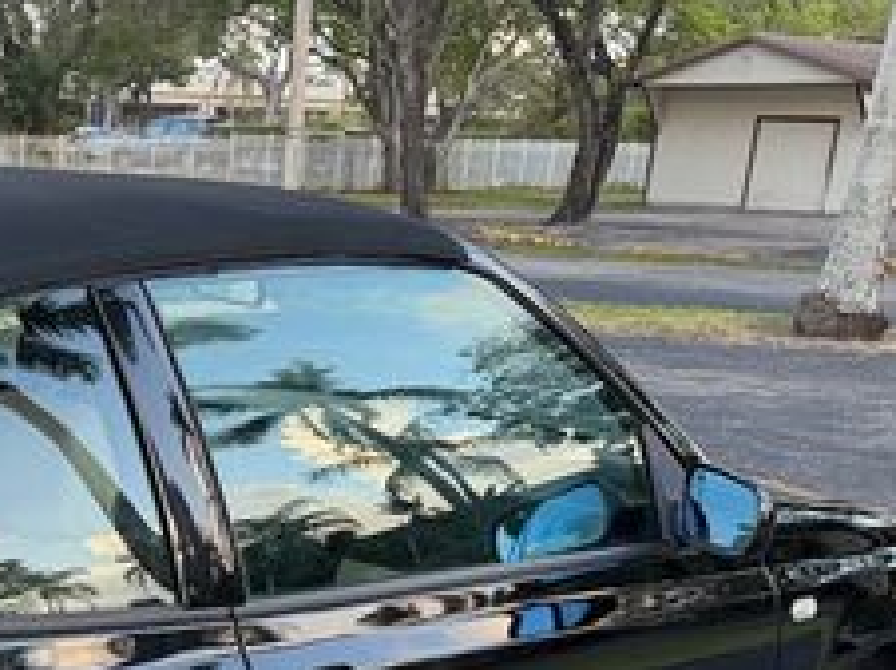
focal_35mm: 68
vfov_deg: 20.5
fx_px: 1758
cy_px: 753
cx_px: -163
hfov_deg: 25.8
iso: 80
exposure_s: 1/175
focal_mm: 6.76
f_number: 1.78
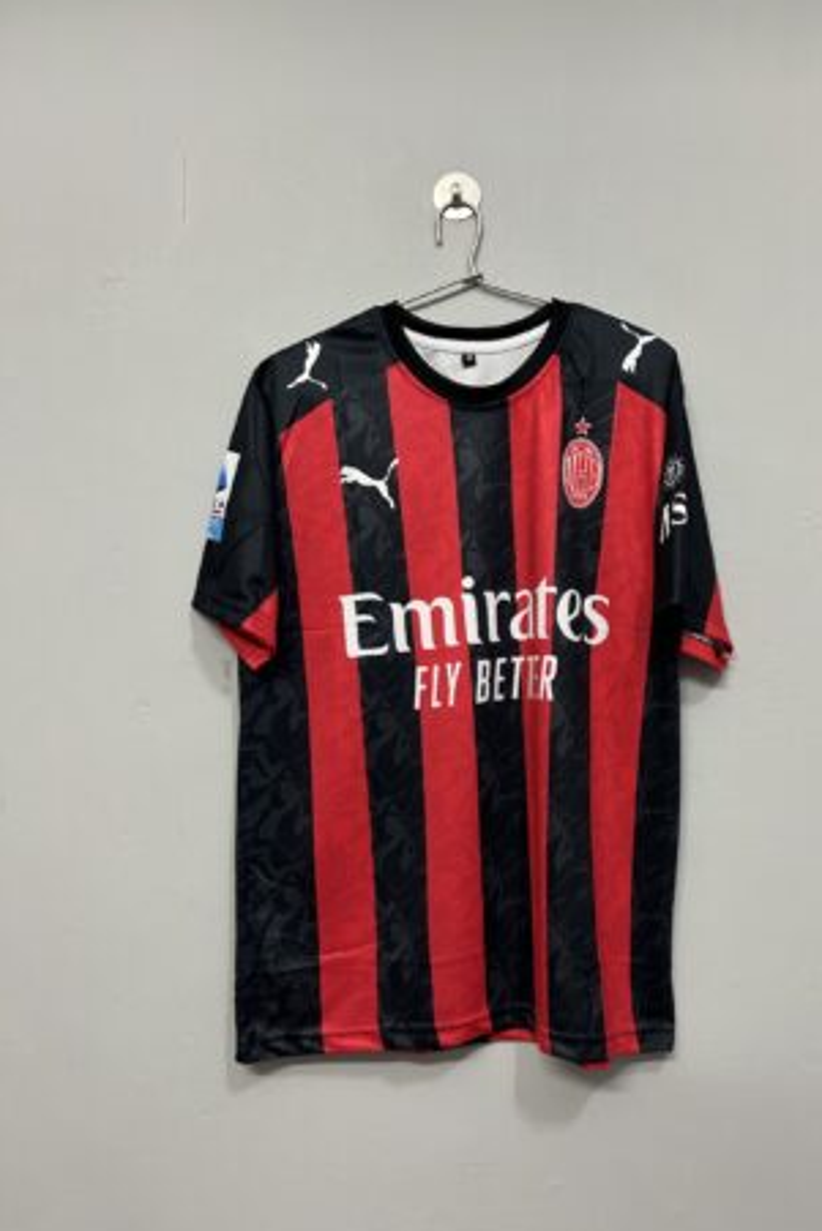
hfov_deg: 46.3
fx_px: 958
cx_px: 475
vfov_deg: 65.5
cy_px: 621
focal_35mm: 28
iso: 160
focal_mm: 5.7
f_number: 1.5
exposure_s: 1/50
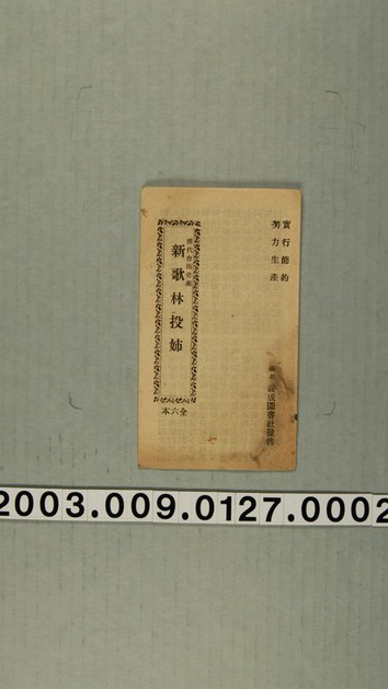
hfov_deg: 24.2
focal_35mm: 50
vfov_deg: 41.7
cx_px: 203
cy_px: 348
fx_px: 906
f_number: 8
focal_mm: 31
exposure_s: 1/60
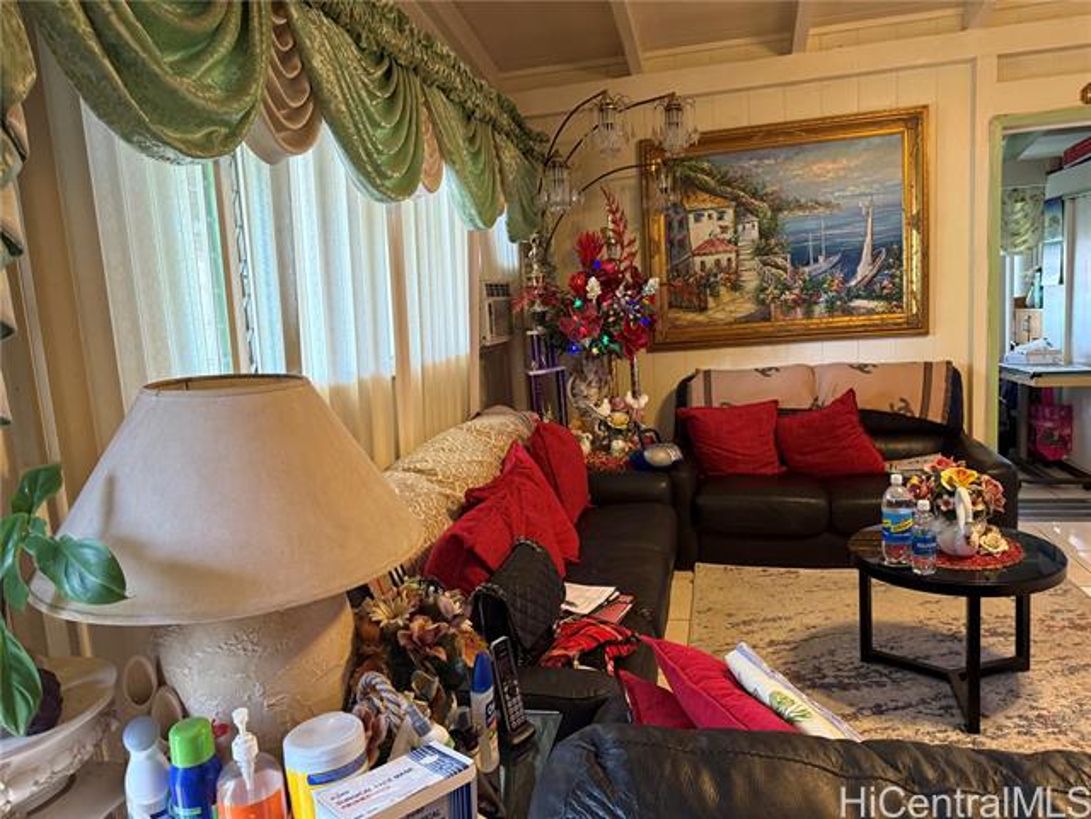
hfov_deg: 71.6
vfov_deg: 56.8
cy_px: 410
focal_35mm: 24
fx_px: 756
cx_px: 546
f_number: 1.78
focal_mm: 6.76
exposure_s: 1/60
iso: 320
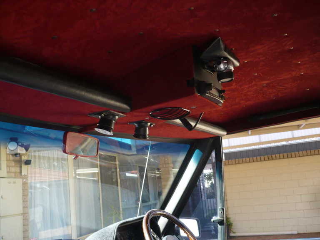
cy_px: 120
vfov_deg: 40.7
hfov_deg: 52.6
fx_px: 324
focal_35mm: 35
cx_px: 160
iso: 100
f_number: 2.8
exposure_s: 1/100
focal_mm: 5.8
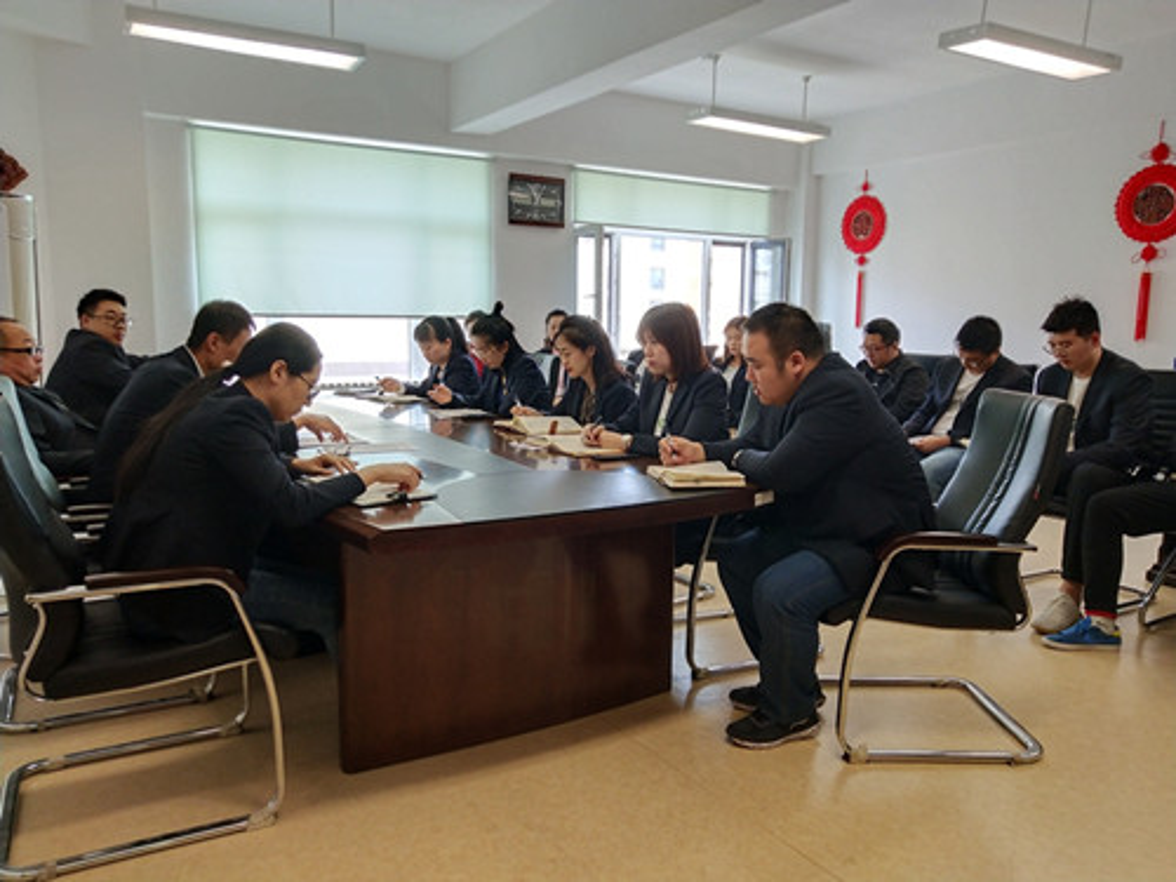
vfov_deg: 46.8
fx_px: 1019
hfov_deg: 60.0
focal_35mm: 30
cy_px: 441
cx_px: 588
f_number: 1.8
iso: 252
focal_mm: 3.95
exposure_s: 1/100
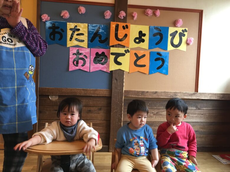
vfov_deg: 48.2
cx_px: 115
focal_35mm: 29
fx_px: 193
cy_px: 86
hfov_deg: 61.7
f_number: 2.2
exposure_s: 1/33
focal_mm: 4.15
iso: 50
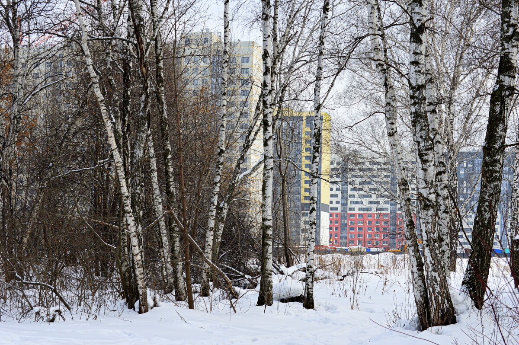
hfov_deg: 24.6
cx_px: 260
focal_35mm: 82
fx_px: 1188
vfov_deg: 16.5
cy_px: 172
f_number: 10
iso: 400
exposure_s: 1/320
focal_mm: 55
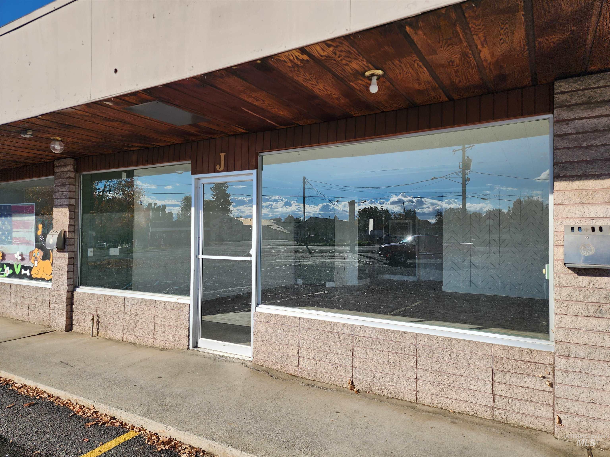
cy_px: 228
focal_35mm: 23
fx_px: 405
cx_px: 305
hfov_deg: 73.9
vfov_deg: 58.9
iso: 12
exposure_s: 1/871
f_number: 1.8
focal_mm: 6.4
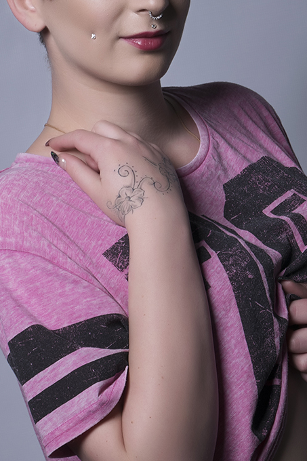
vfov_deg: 10.6
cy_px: 357
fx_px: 2485
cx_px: 186
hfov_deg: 7.1
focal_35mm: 194
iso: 100
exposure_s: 1/200
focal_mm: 55
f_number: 11
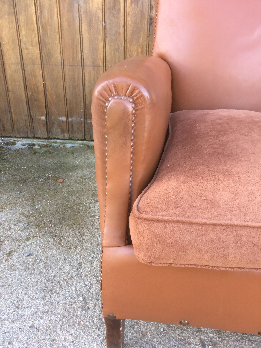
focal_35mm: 29
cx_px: 130
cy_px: 174
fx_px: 292
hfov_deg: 48.2
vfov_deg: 61.7
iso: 32
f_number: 2.2
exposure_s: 1/33
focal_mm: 4.15
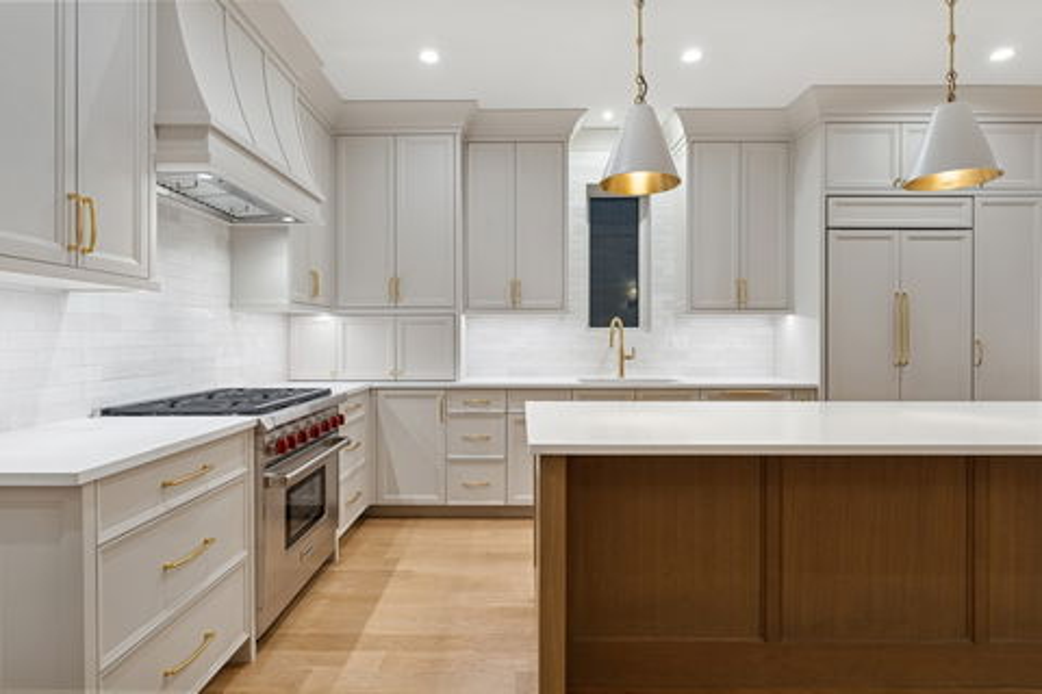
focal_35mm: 19
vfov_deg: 64.6
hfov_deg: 86.9
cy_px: 347
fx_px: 550
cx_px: 521
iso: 320
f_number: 8
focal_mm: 19
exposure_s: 1/10
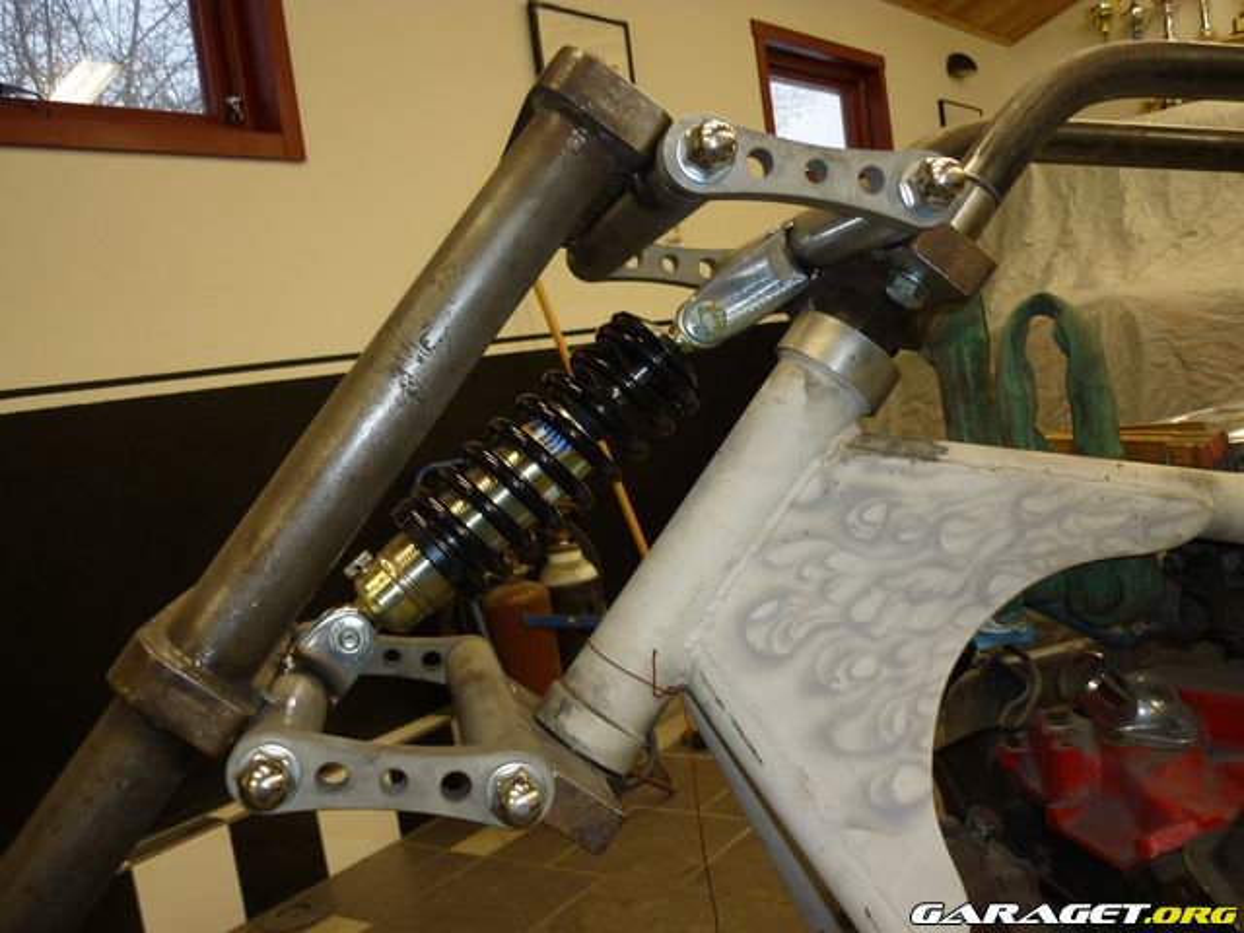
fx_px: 1186
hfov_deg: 55.4
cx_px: 622
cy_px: 466
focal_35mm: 33
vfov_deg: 42.9
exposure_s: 1/30
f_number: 2.8
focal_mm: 5.5
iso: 100
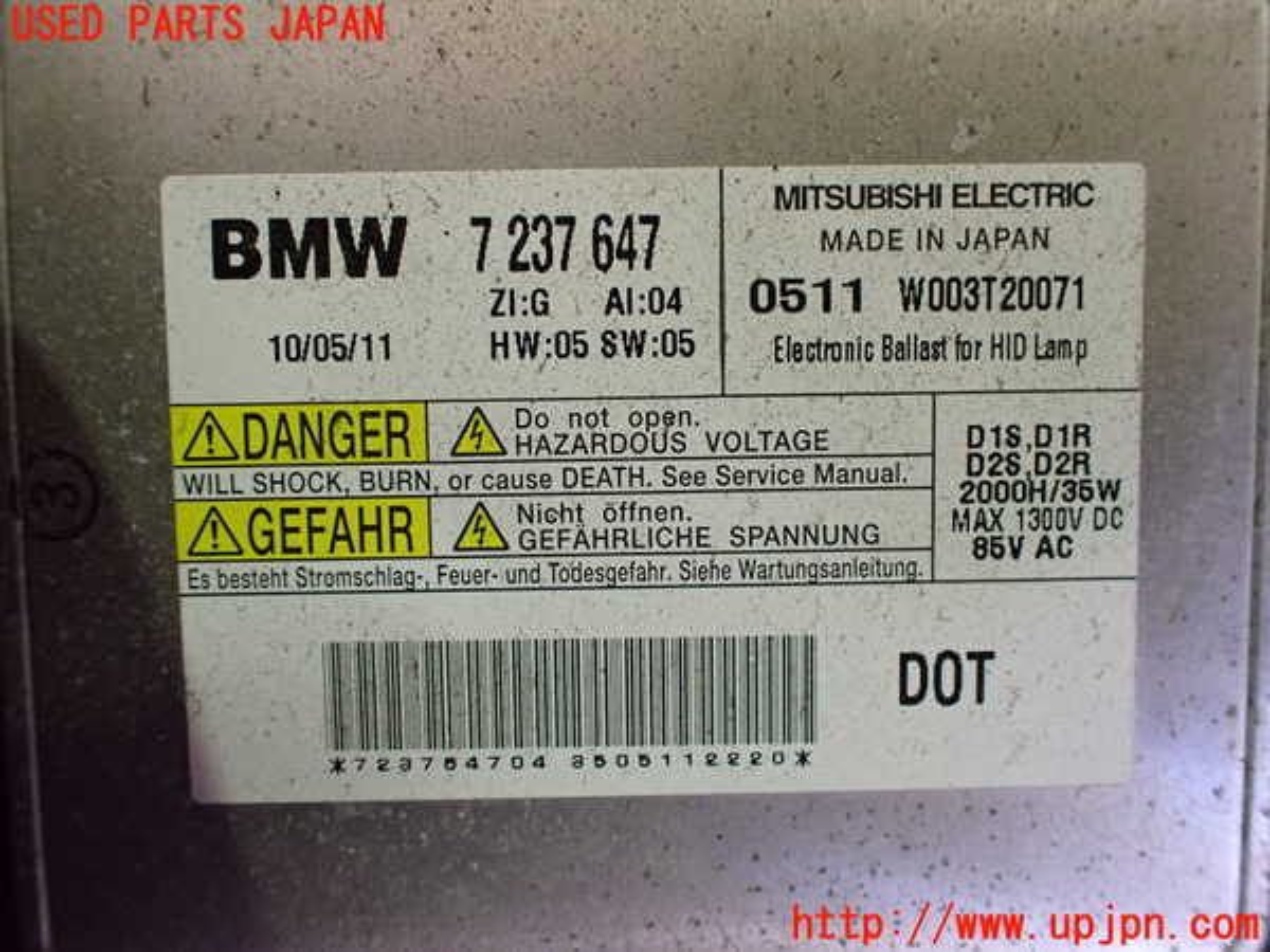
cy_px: 476
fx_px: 1101
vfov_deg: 46.8
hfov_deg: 60.0
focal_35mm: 30
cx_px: 635
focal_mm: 5.4
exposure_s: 1/60
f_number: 2.3
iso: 800
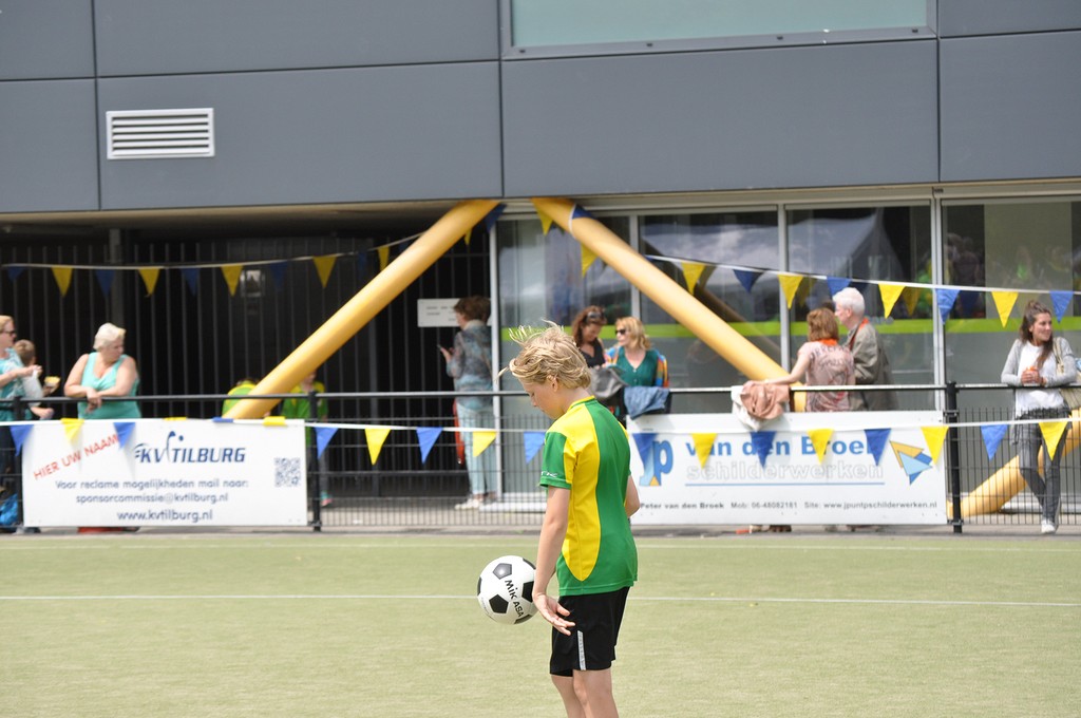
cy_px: 359
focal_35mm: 135
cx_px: 540
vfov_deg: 10.1
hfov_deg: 15.2
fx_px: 4049
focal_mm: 90
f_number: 7.1
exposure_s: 1/800
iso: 400
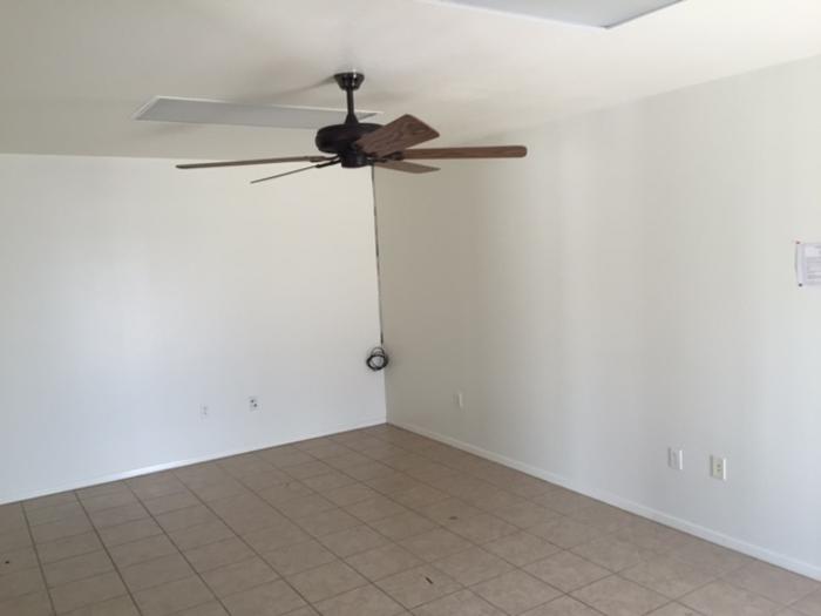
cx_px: 410
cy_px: 308
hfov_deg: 61.7
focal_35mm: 29
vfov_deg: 48.2
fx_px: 688
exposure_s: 1/30
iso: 40
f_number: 2.2
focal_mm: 4.15
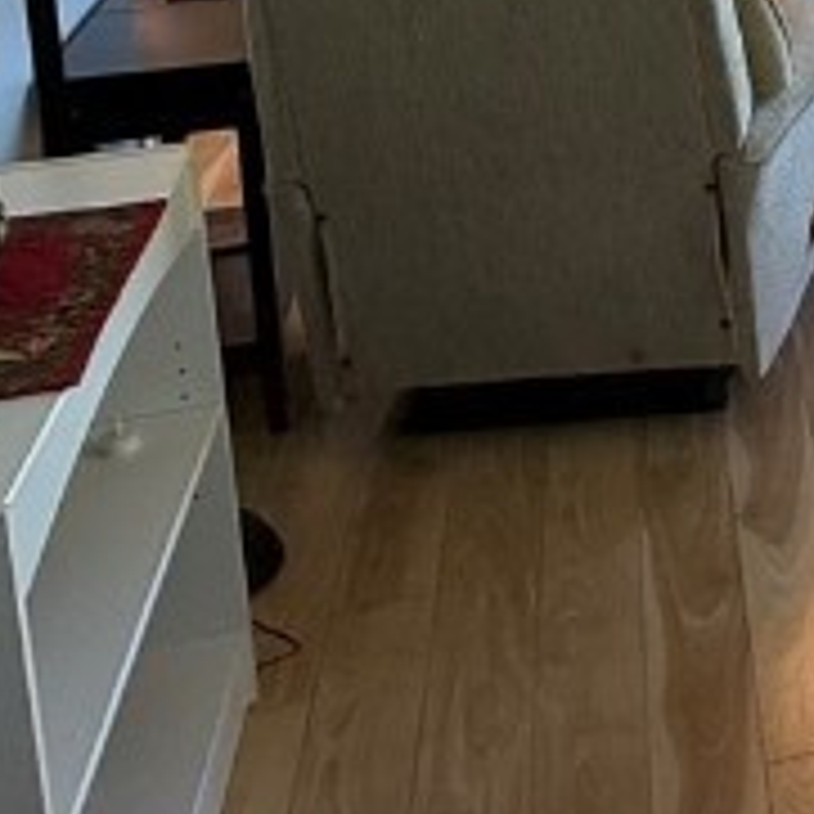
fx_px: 1862
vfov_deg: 21.9
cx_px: 1331
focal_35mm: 70
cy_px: -283
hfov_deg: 20.0
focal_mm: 2.22
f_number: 2.2
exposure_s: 1/120
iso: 160
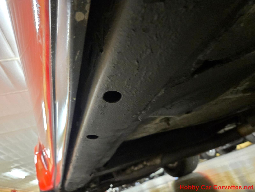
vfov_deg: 58.9
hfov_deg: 73.9
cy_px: 96
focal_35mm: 23
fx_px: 169
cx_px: 128
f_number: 1.8
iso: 1250
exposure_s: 1/24
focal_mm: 5.4
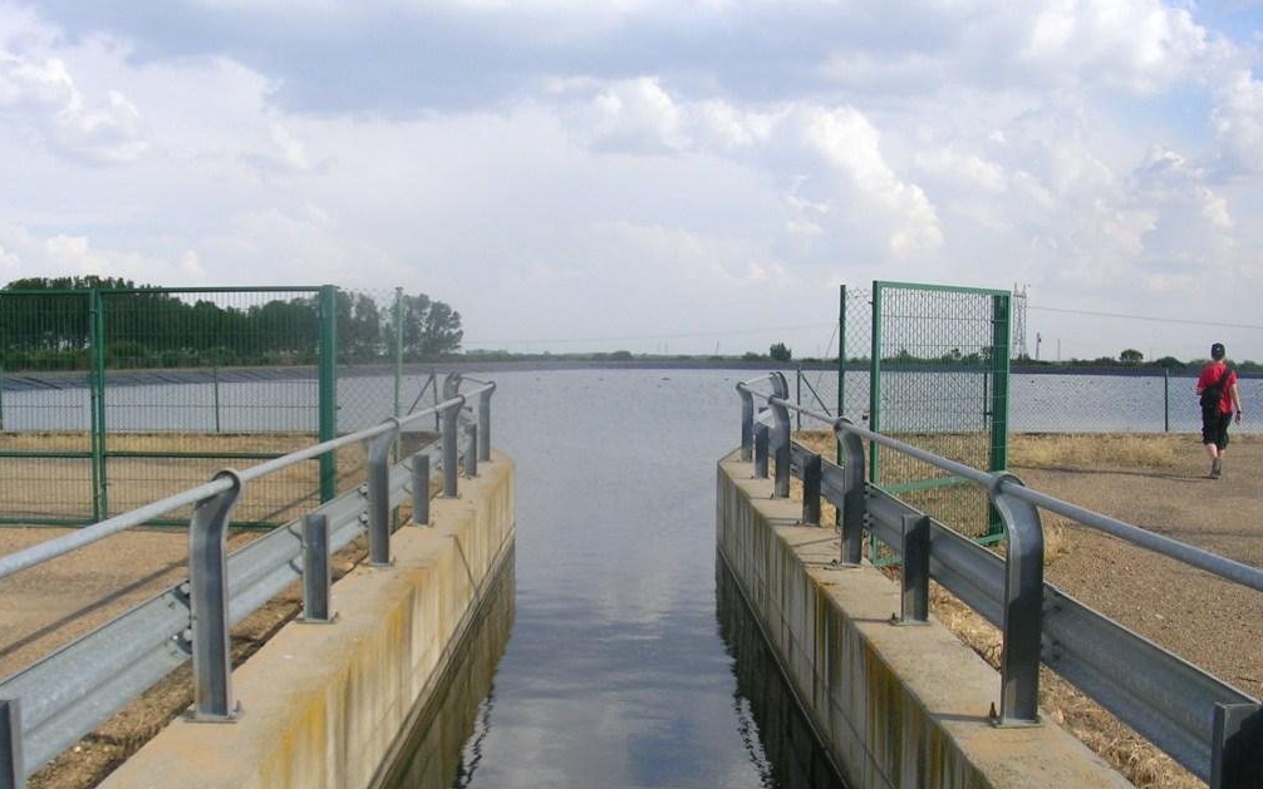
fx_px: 1411
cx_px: 639
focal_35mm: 41
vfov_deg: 31.2
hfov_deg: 48.2
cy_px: 439
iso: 50
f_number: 5.6
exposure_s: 1/258
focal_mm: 5.8
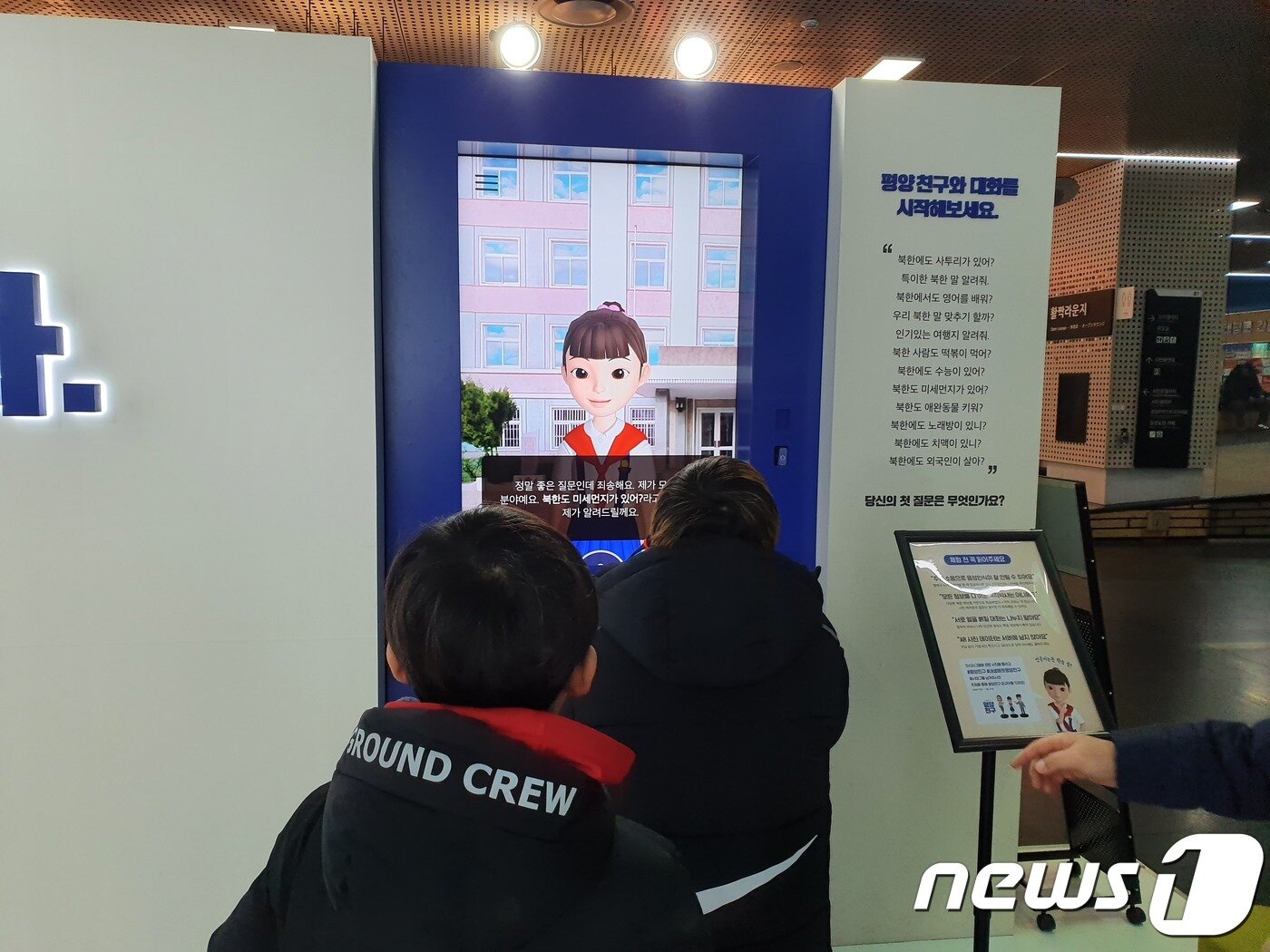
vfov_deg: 53.1
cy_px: 476
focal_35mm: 26
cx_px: 635
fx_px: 954
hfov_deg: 67.3
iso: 125
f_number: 2.4
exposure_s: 1/120
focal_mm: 4.32
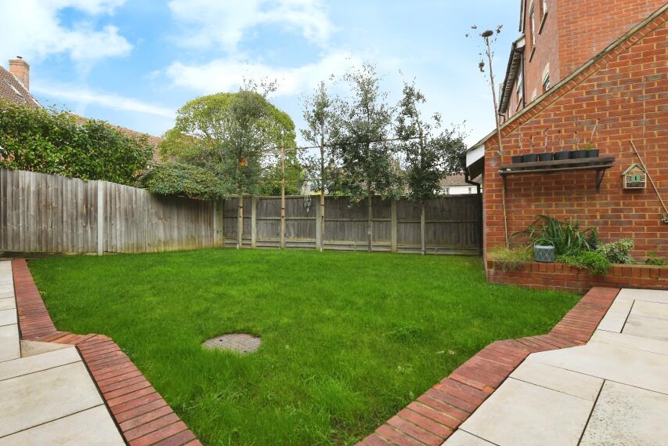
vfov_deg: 67.4
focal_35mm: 18
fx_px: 334
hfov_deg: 89.4
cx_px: 287
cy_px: 223
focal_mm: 15
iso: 800
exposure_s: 1/250
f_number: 8
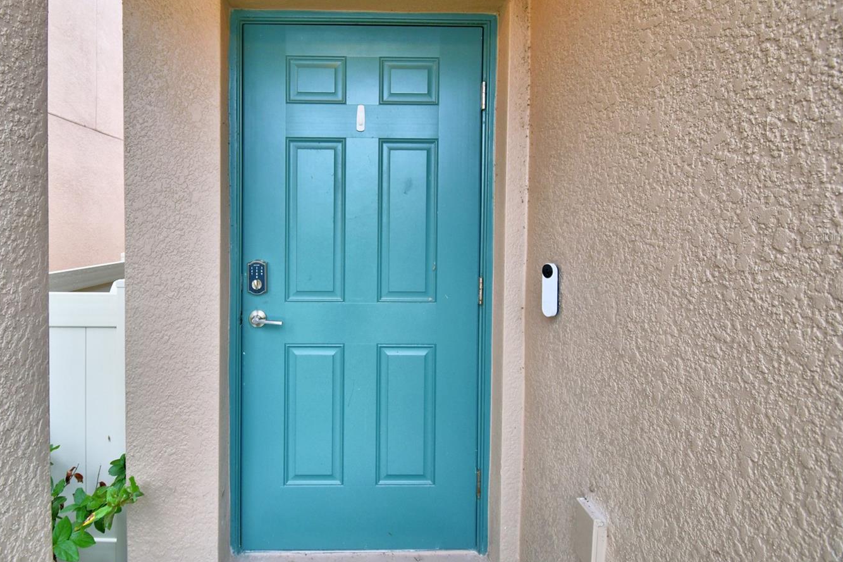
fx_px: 421
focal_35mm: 18
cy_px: 236
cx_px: 356
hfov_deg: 89.3
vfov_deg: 66.9
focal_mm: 10
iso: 280
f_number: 4.5
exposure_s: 1/125
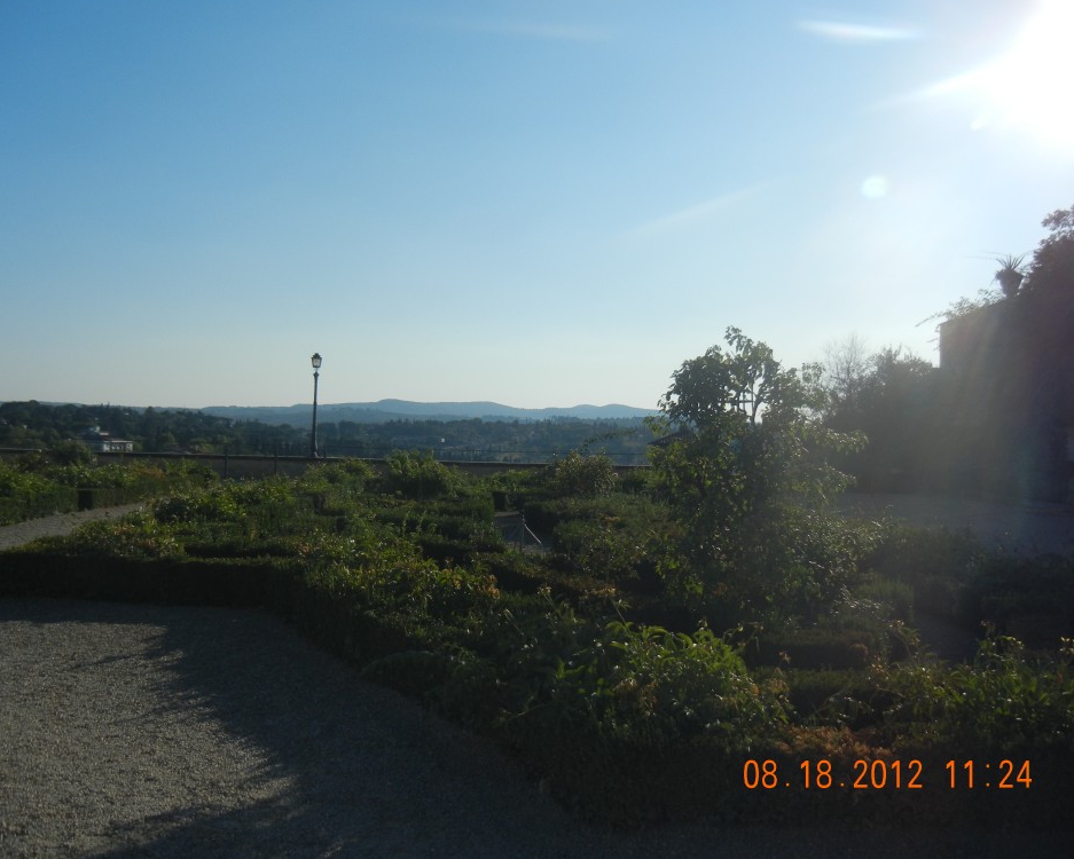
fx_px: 1017
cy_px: 426
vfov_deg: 45.8
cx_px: 517
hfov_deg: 55.6
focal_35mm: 32
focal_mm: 5.4
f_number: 7
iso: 160
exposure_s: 1/758
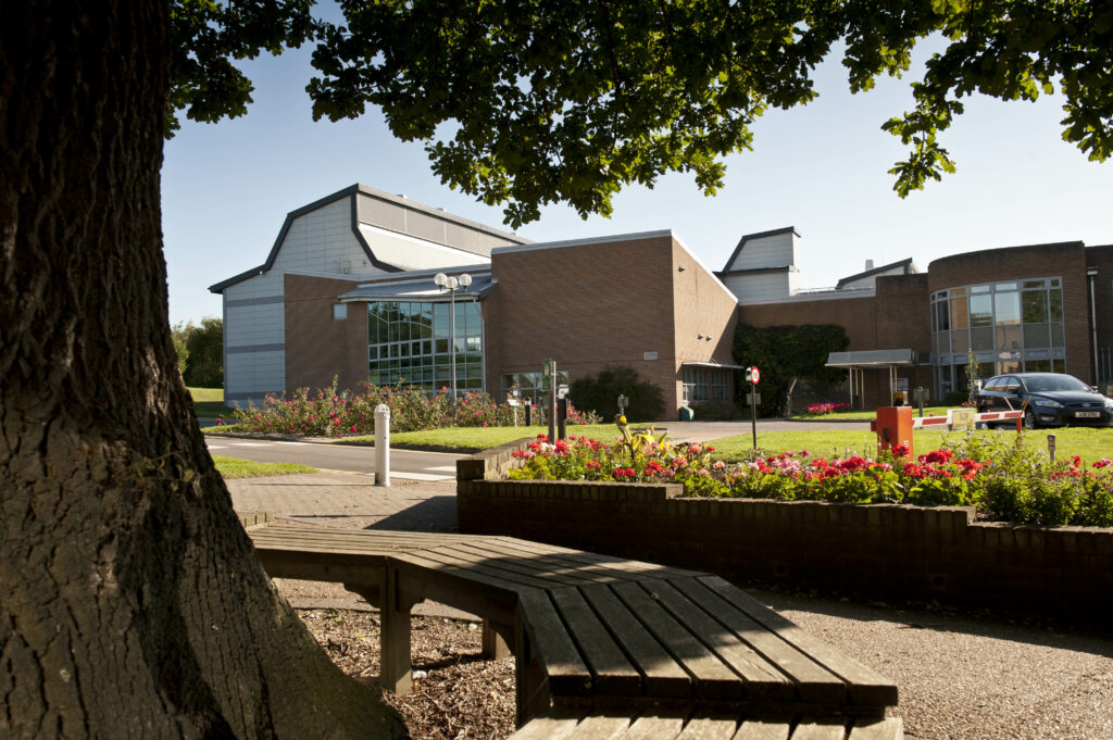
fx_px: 989
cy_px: 370
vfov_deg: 41.1
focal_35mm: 32
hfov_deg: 58.8
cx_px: 556
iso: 200
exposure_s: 1/200
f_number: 9
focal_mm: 32
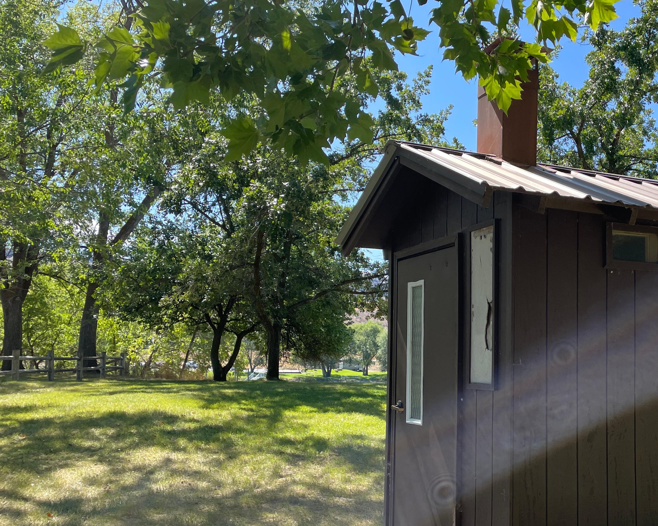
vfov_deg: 37.9
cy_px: 338
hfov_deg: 45.0
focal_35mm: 39
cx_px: 504
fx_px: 759
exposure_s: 1/861
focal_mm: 4.2
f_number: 1.6
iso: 32
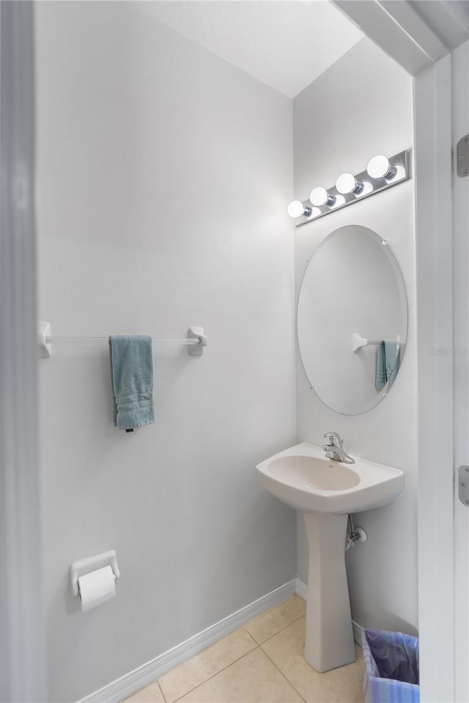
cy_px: 352
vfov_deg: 96.7
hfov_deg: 73.8
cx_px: 234
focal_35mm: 16
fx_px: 312
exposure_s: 1/125
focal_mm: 16
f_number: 2.8
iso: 400
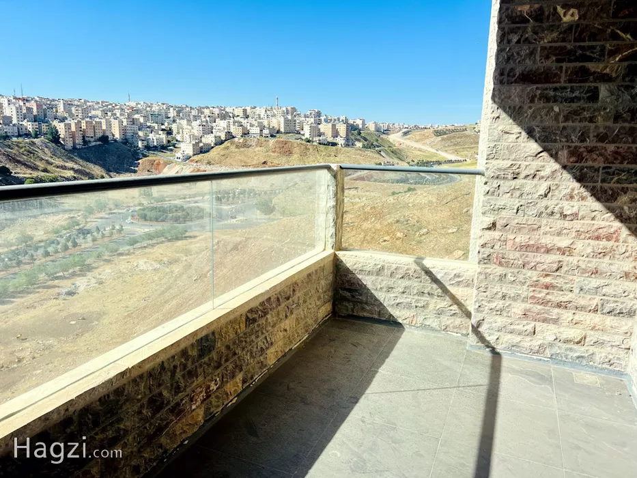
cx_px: 318
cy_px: 239
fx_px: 479
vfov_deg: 53.1
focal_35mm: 26
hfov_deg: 67.3
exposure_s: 1/4831
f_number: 1.5
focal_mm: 5.7
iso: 50
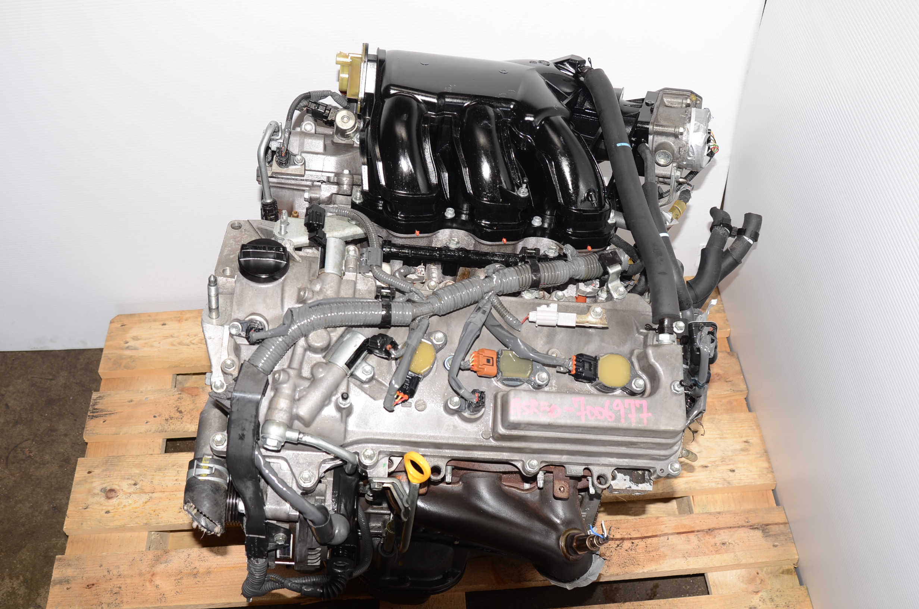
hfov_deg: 53.2
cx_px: 460
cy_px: 304
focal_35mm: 36
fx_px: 917
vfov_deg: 36.7
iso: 100
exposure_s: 1/60
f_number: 5
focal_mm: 24
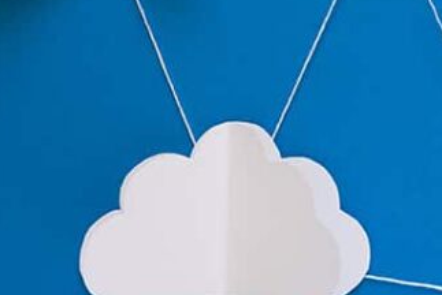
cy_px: -24
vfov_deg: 7.2
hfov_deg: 10.6
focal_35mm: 190
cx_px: 577
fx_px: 2335
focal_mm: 40
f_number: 8
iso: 100
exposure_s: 1/3
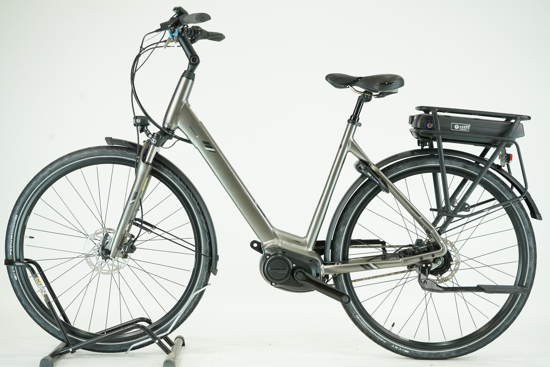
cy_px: 184
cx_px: 275
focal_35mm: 55
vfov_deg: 24.6
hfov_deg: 36.2
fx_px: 840
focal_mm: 55
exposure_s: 1/200
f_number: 6.3
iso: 2500
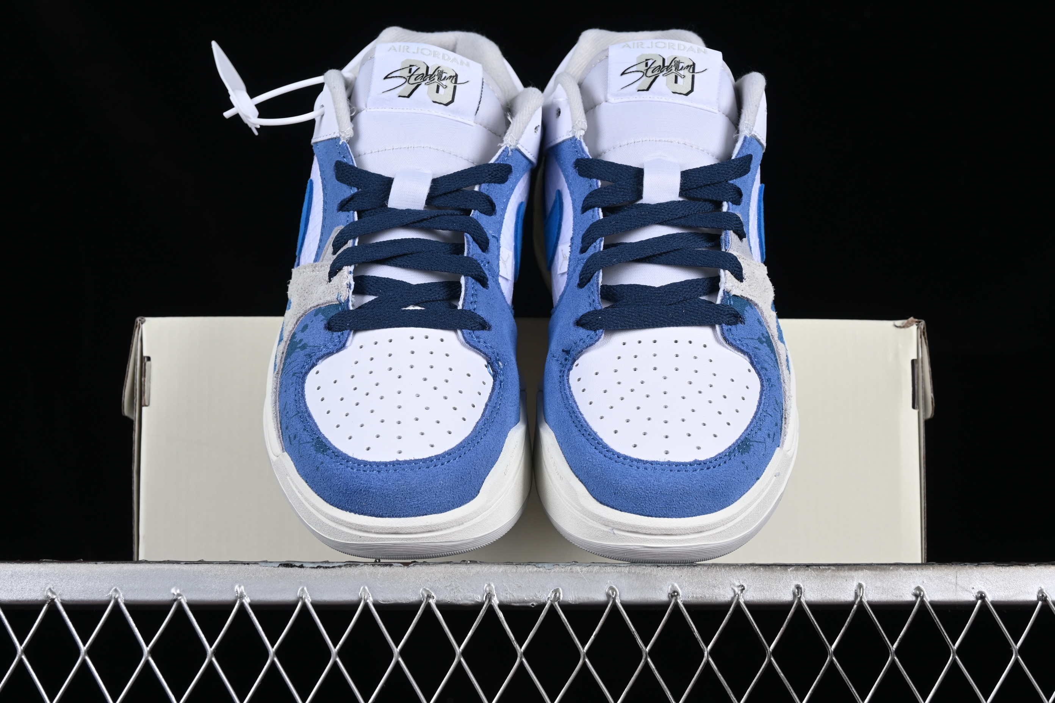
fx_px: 2198
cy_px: 352
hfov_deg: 27.0
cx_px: 528
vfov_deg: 18.2
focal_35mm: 75
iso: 160
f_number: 8
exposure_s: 1/80
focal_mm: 50
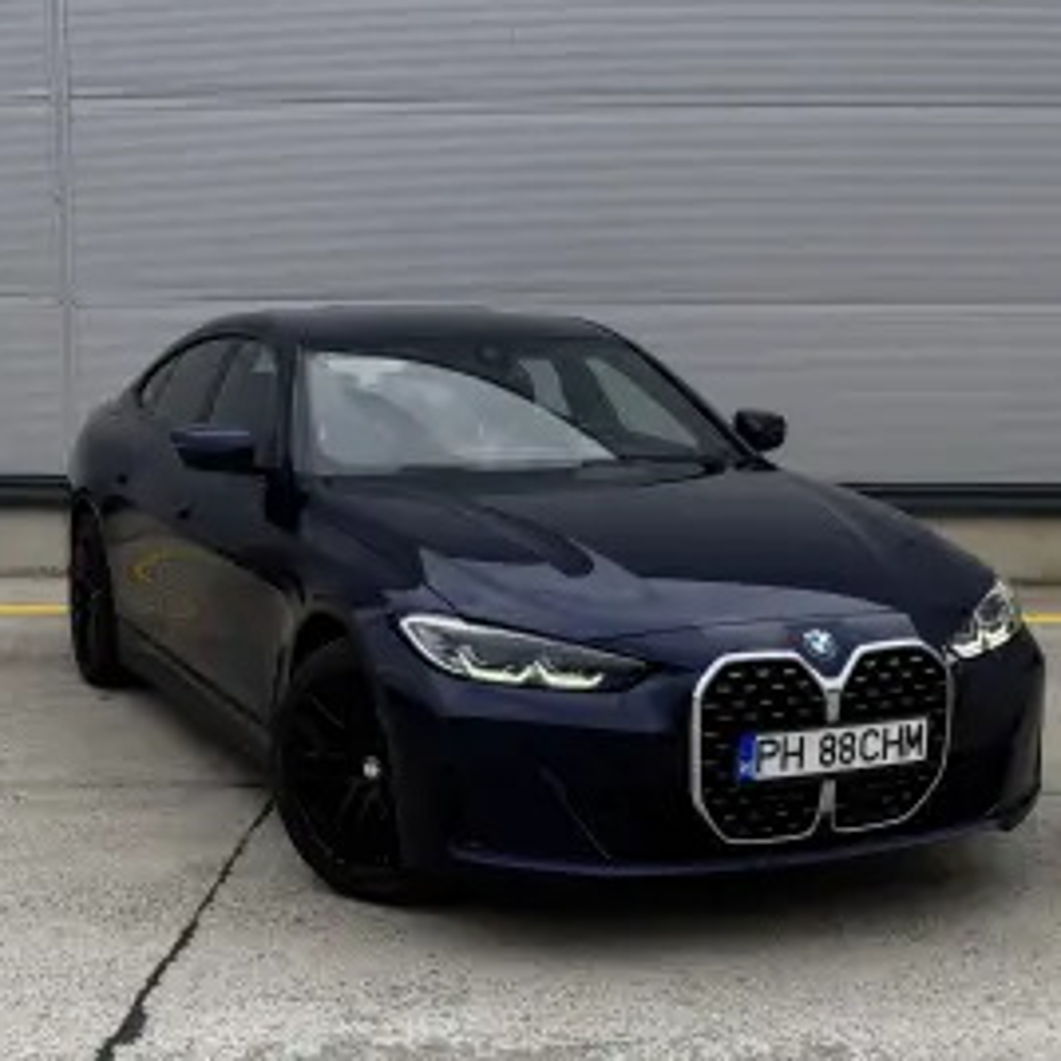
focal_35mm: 57
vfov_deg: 30.0
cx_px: 582
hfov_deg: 30.0
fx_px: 1977
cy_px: 530
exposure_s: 1/1724
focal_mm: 6.76
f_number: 1.78
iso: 64
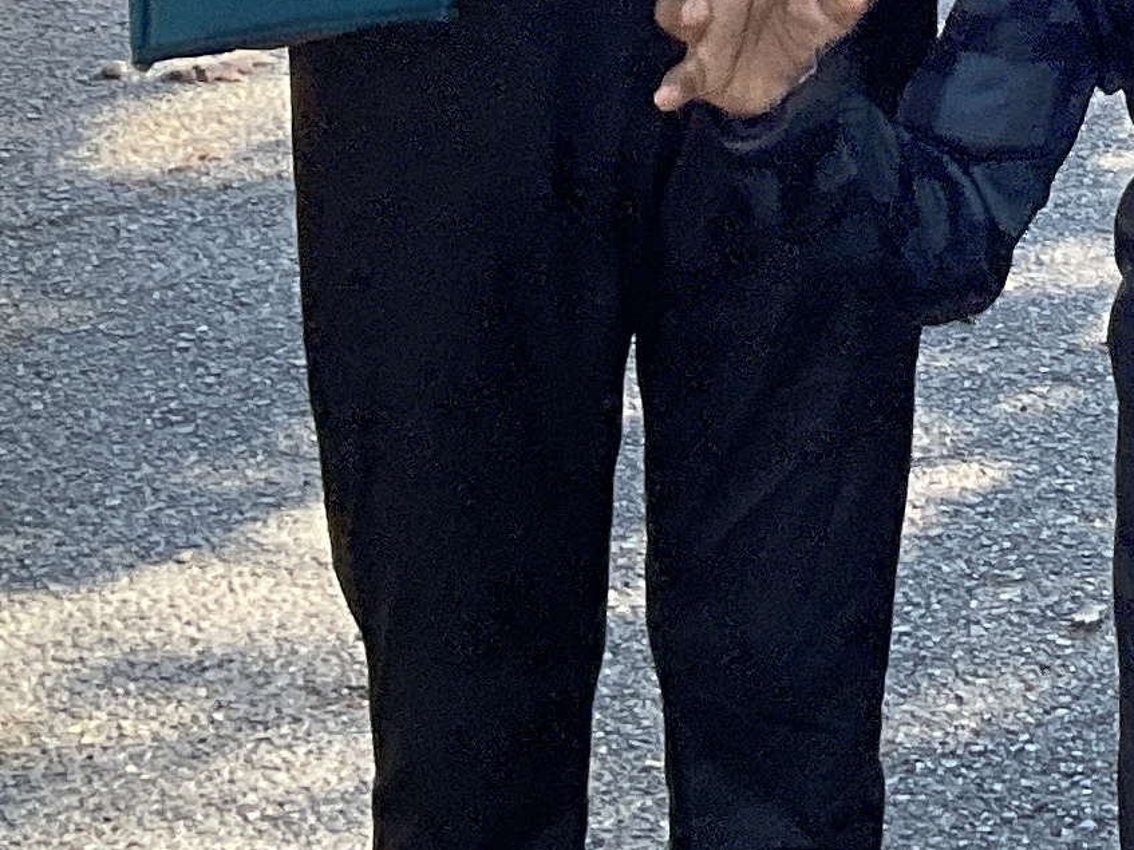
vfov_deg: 10.0
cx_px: 1821
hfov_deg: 13.3
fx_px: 4520
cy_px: -780
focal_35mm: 138
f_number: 1.8
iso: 16
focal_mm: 3
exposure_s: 1/529
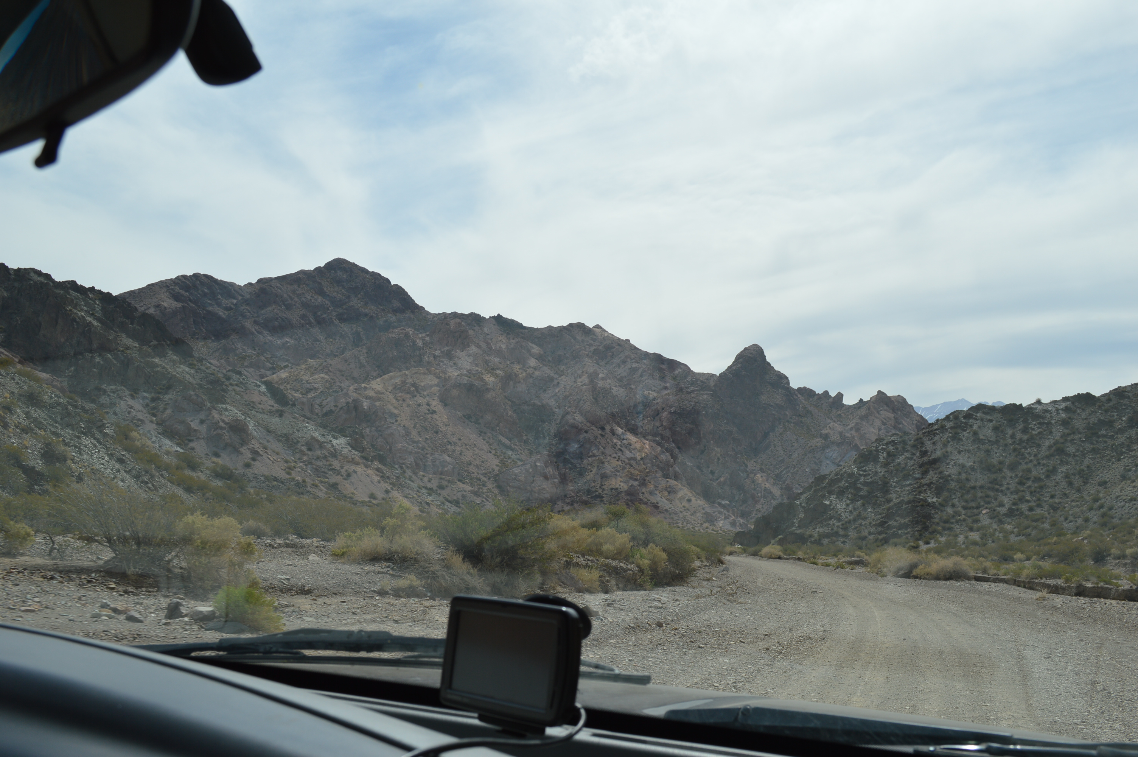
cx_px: 569
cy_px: 378
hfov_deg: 53.2
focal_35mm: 36
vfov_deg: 36.8
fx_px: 1137
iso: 100
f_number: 9
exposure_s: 1/320
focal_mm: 24
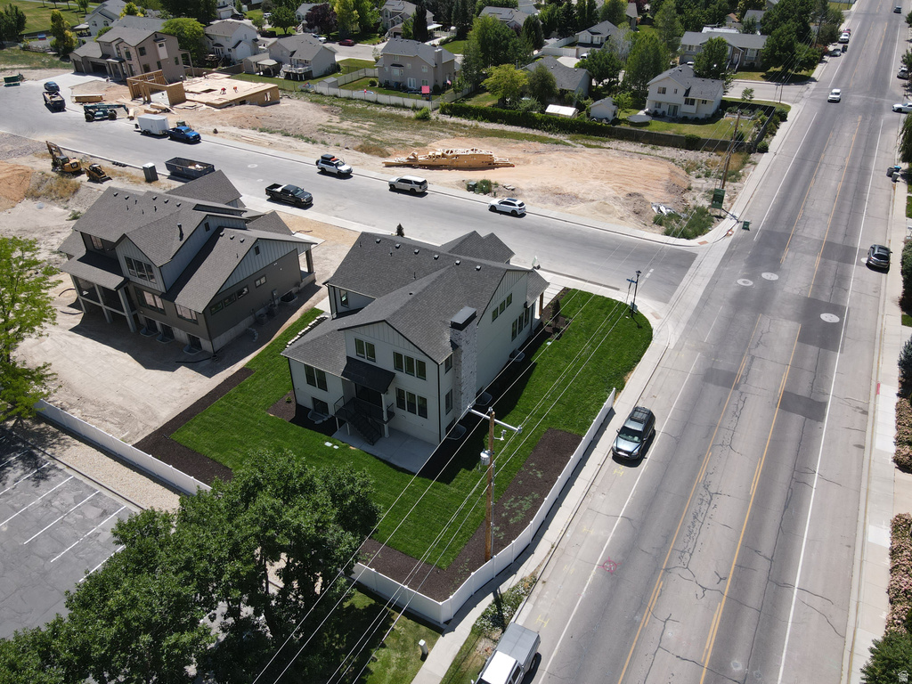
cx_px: 456
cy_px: 342
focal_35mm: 24
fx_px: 632
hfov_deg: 71.6
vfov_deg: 56.8
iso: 100
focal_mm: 4.5
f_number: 2.8
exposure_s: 1/640
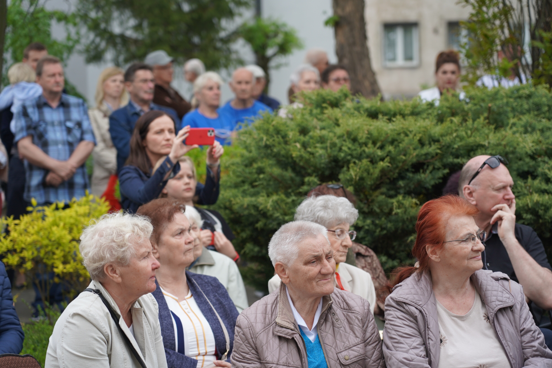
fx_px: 1610
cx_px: 276
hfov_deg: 19.5
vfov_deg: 13.0
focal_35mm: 105
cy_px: 184
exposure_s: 1/160
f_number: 4
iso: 320
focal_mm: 105
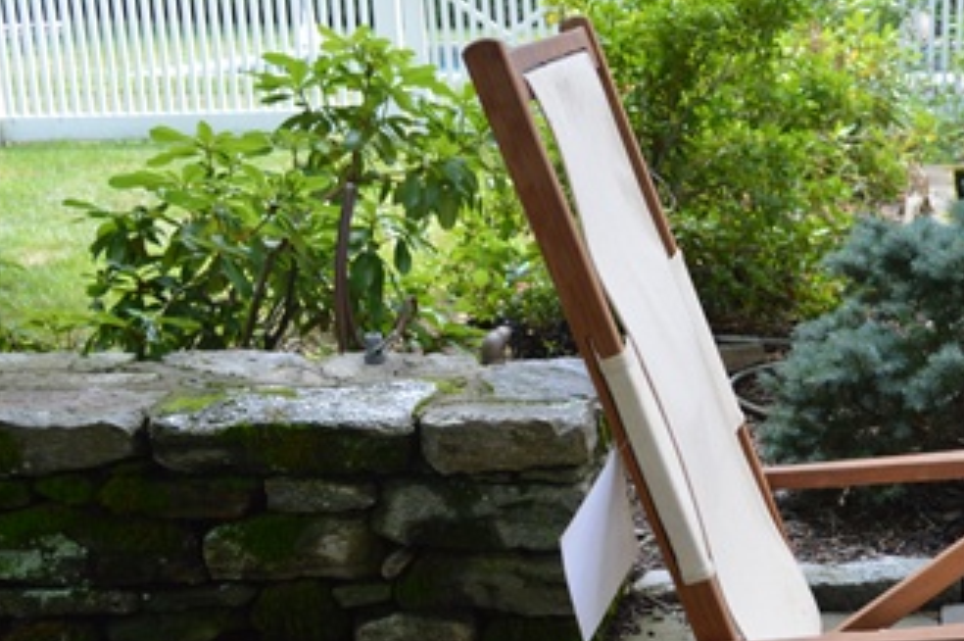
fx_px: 1792
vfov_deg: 19.9
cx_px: 819
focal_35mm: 67
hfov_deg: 29.2
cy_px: 579
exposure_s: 1/100
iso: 400
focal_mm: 22
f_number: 5
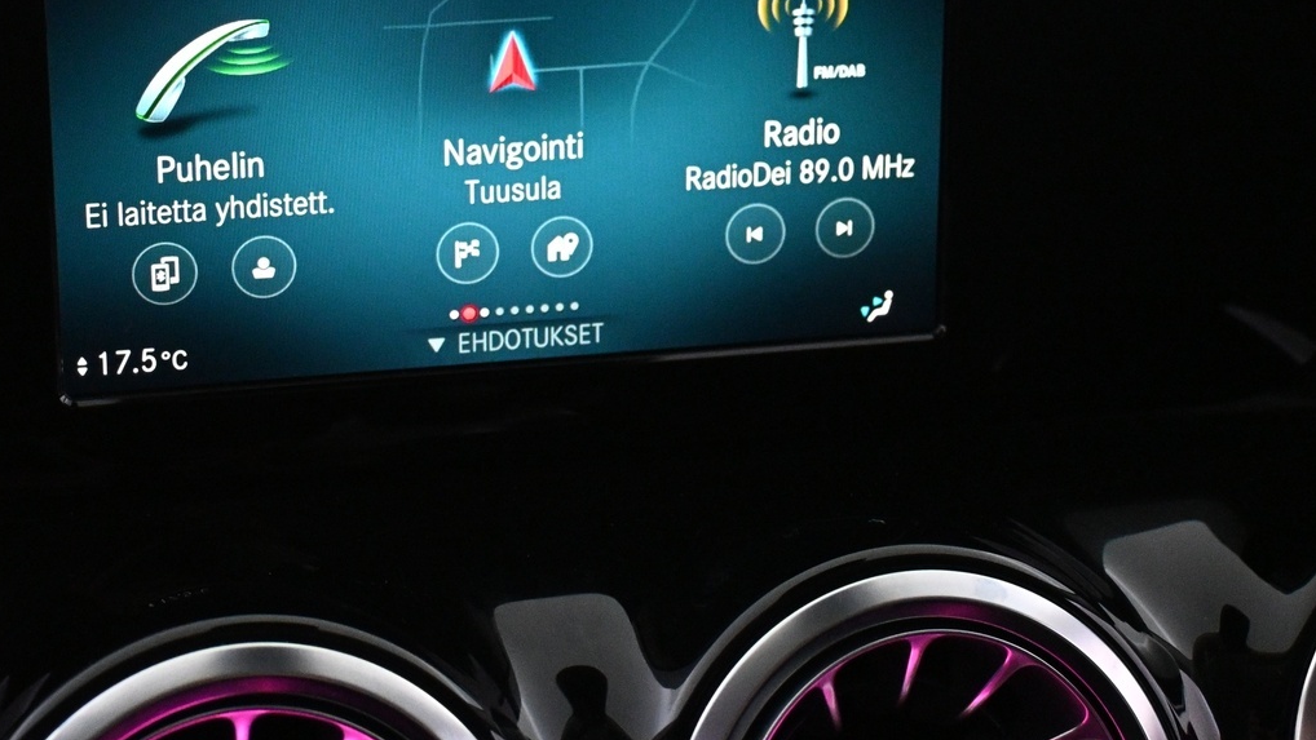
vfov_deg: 18.2
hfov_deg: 32.2
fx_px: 2269
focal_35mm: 65
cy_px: 75
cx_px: 498
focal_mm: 26
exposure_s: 1/100
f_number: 4.5
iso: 4000
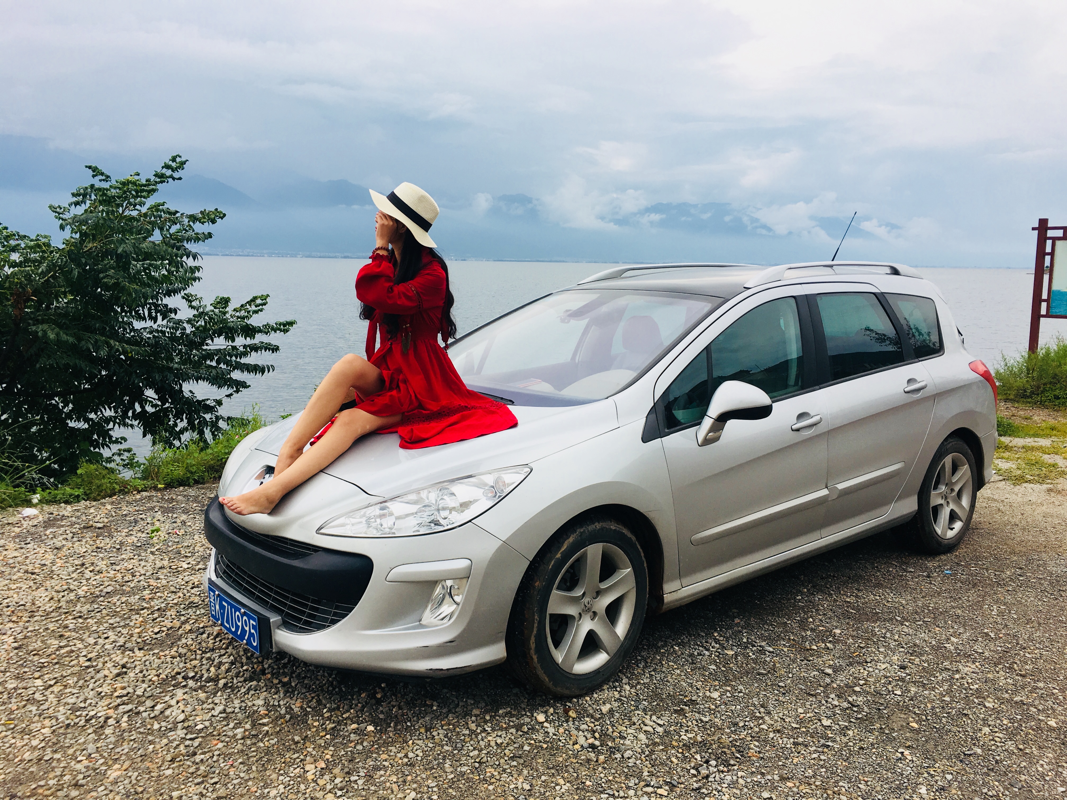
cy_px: 400
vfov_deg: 48.2
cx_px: 534
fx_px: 894
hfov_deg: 61.7
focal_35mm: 29
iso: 25
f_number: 2.2
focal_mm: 4.15
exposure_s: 1/527
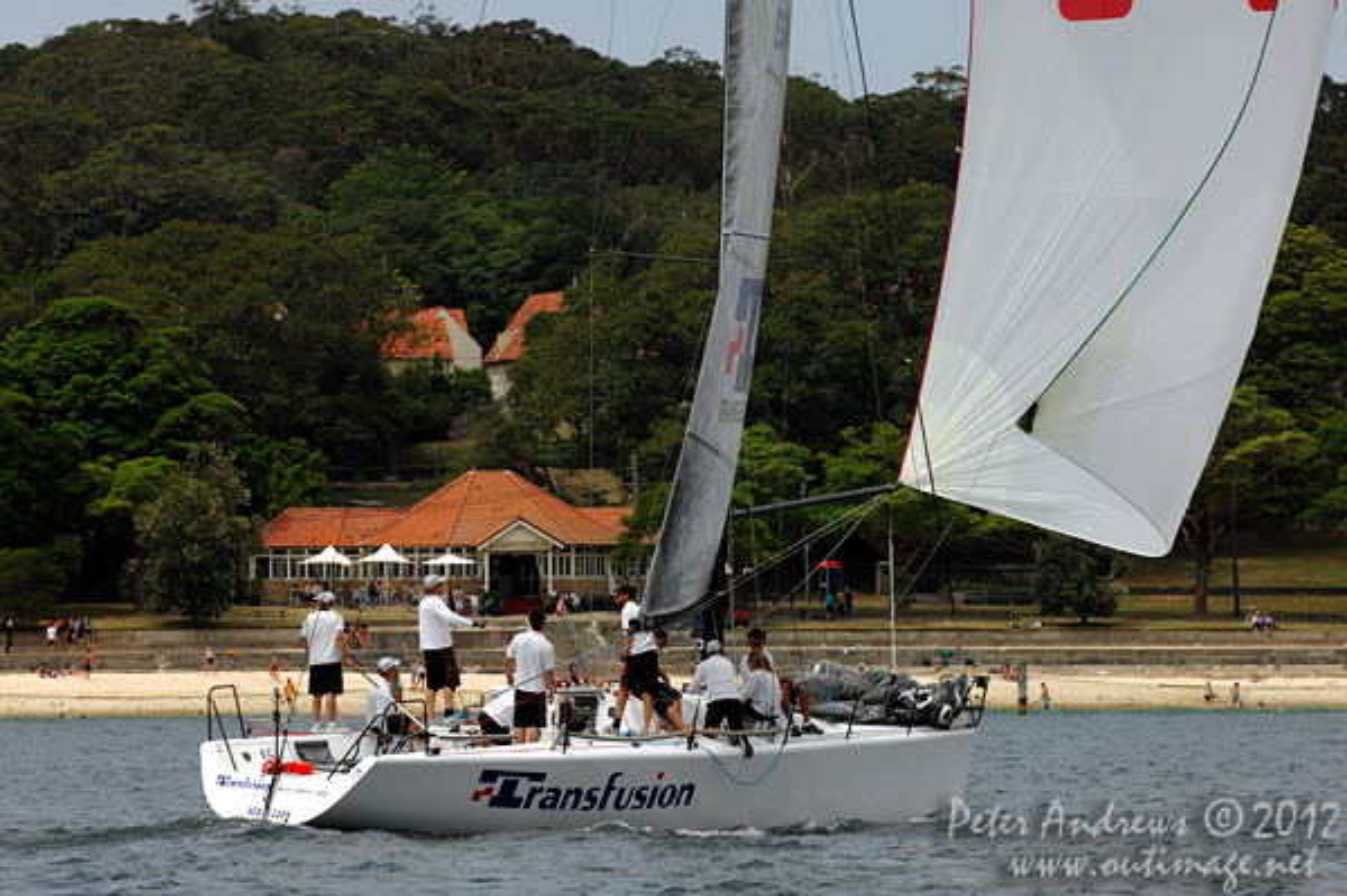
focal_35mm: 270
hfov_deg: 7.6
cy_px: 448
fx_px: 10094
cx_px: 674
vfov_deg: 5.1
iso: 400
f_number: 6.7
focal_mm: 180
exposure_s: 1/1000
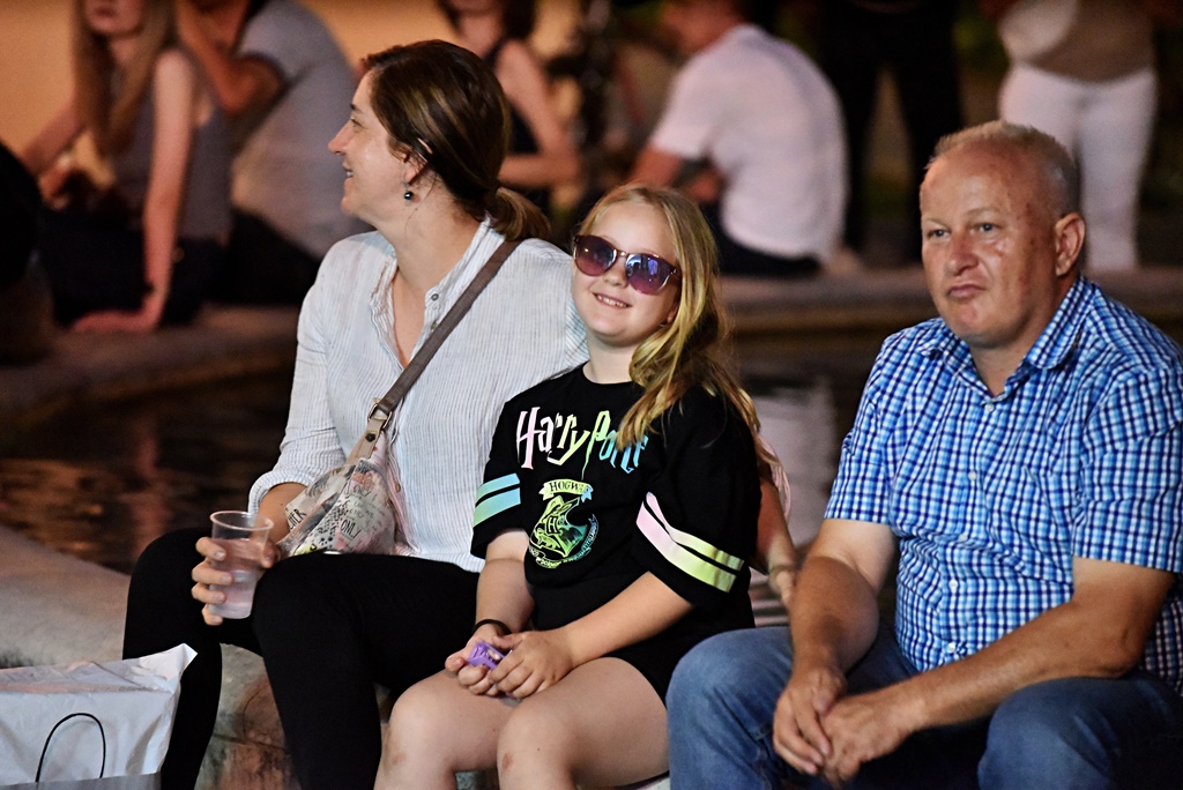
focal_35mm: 200
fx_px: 6576
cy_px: 395
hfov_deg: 10.3
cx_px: 592
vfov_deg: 6.9
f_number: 4
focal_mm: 200
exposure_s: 1/30
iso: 12800
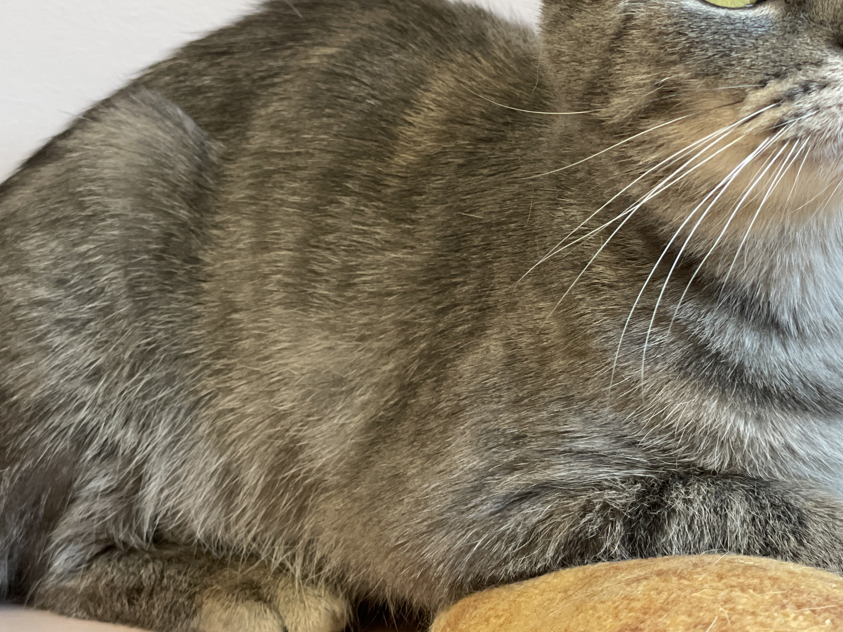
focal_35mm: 87
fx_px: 2118
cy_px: 221
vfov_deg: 16.9
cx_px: 551
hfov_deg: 22.4
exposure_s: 1/66
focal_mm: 6
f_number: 2
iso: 125
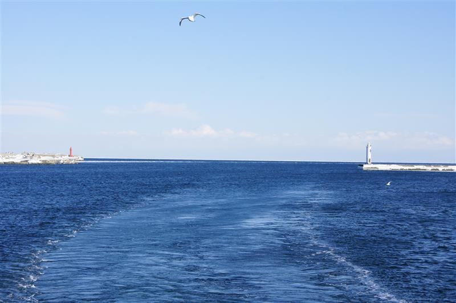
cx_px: 228
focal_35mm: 66
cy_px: 152
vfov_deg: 20.6
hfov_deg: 30.5
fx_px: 835
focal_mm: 44
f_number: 13
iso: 250
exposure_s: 1/250
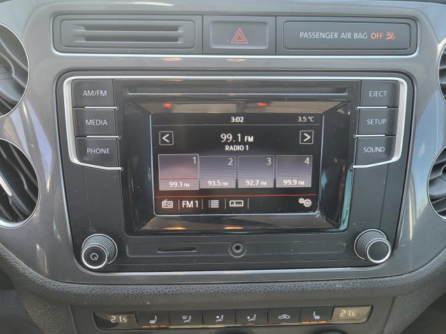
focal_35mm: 26
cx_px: 223
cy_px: 167
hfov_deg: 67.3
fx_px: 335
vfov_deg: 53.1
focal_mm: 5.4
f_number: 1.8
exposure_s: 1/120
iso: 100
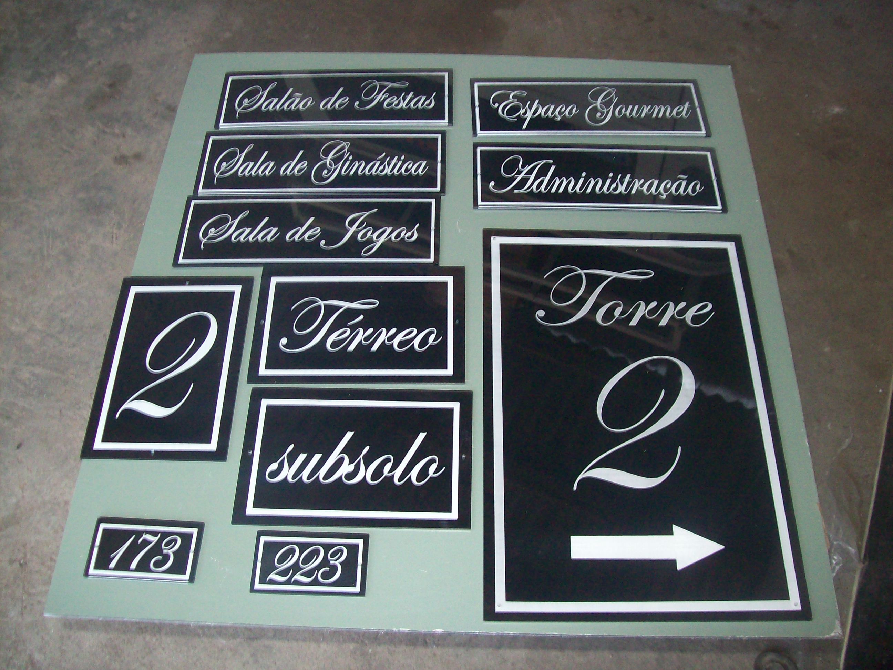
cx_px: 446
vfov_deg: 39.7
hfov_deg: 51.4
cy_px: 335
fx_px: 929
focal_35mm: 36
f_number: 2.7
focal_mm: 6
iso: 200
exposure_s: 1/64
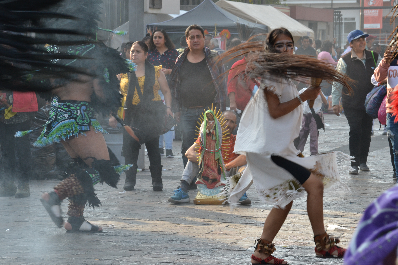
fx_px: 1625
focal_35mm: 147
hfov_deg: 14.0
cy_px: 132
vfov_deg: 9.3
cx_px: 199
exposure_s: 1/125
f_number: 13
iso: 400
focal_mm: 98
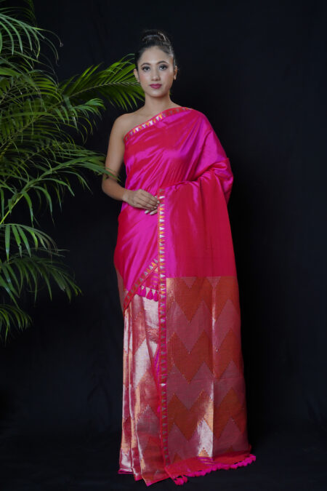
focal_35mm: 42
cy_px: 246
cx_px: 164
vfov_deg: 45.9
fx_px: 579
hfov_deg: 31.5
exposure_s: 1/160
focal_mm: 42.5
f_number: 6.3
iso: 320
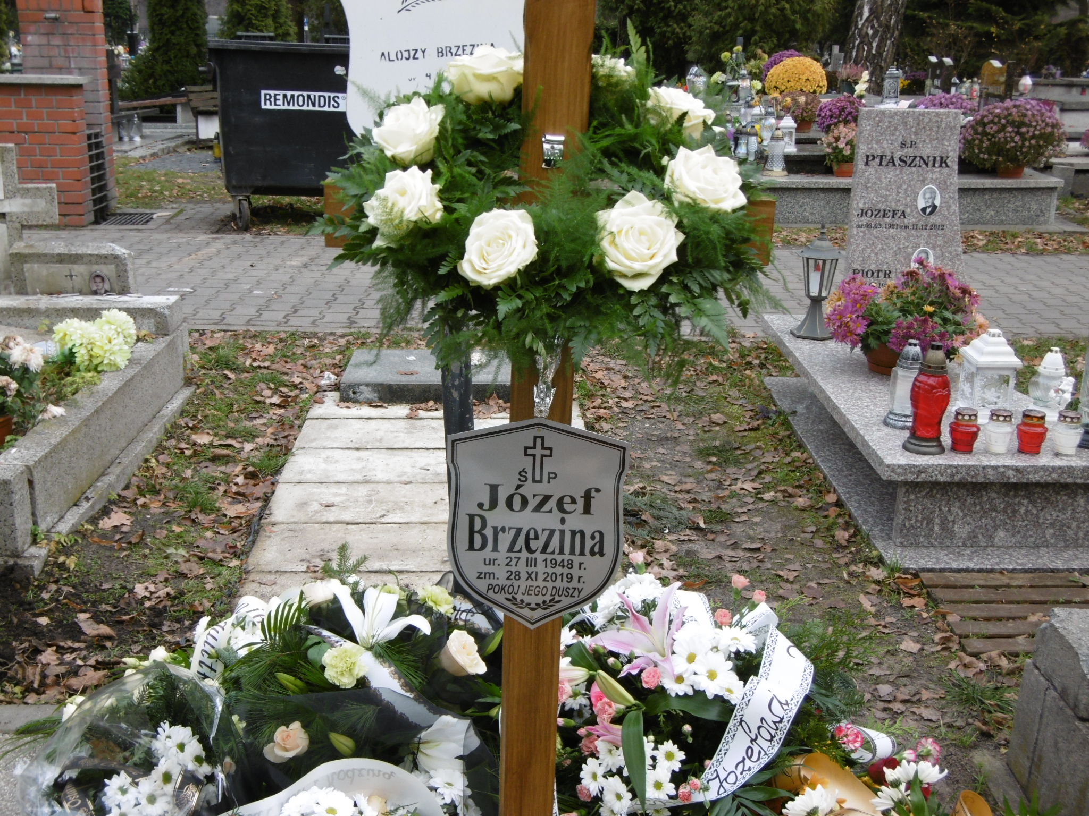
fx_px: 1353
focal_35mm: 43
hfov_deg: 43.9
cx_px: 544
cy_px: 408
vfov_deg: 33.6
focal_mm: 7.7
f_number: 3.8
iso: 100
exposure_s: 1/100
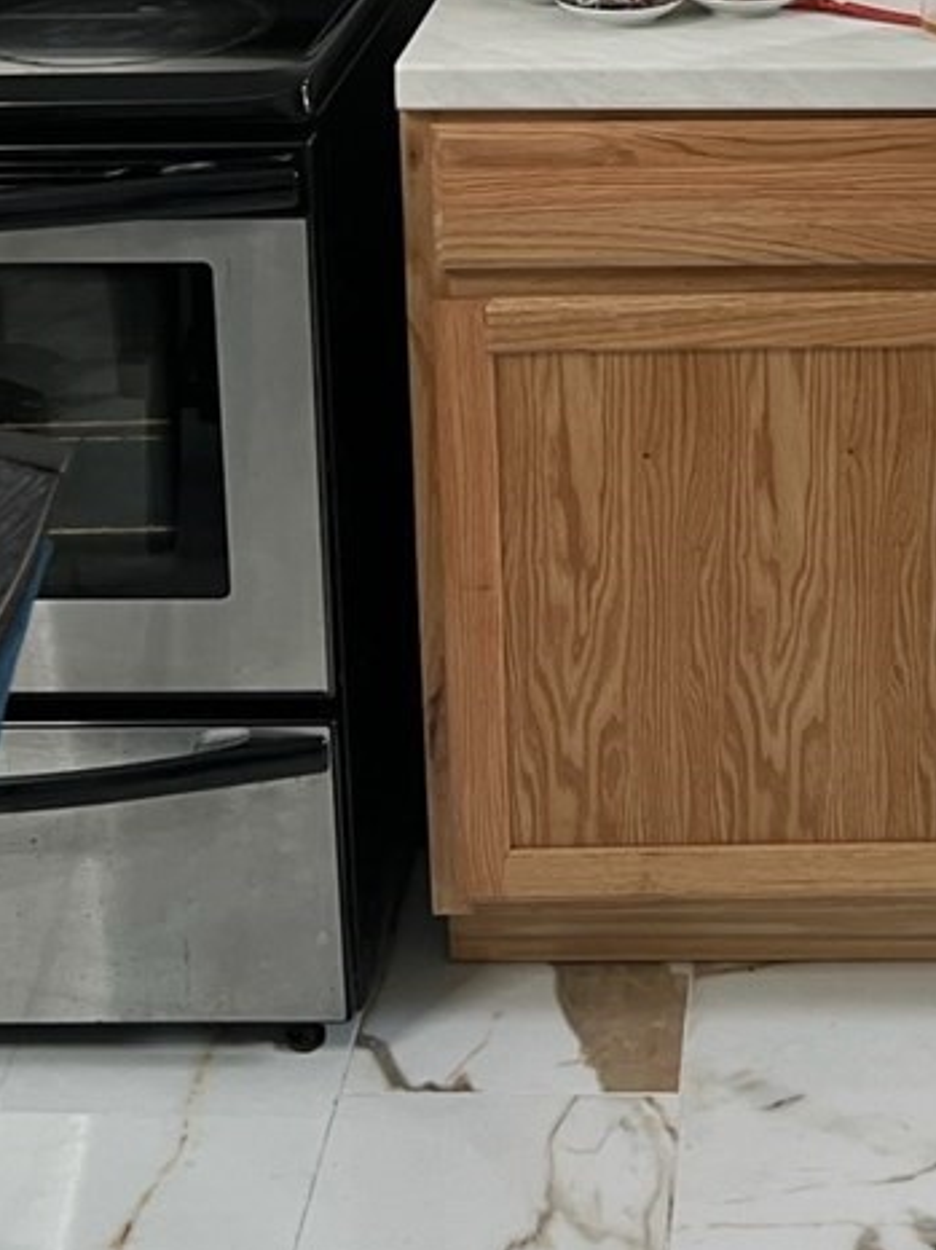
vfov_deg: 27.1
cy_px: -43
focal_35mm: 67
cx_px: 815
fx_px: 2418
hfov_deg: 21.5
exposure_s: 1/79
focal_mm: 5.7
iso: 100
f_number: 1.5
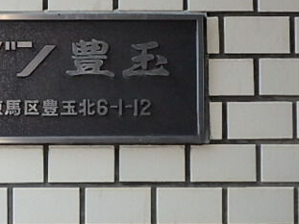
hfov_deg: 17.6
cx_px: 34
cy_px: 76
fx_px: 950
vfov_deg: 13.4
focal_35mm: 110
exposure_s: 1/50
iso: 640
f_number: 5.1
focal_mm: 10.1
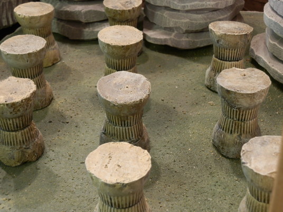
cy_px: 106
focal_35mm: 61
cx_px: 142
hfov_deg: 31.7
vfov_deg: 24.0
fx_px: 499
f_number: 3.7
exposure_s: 1/10
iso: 200
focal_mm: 10.99
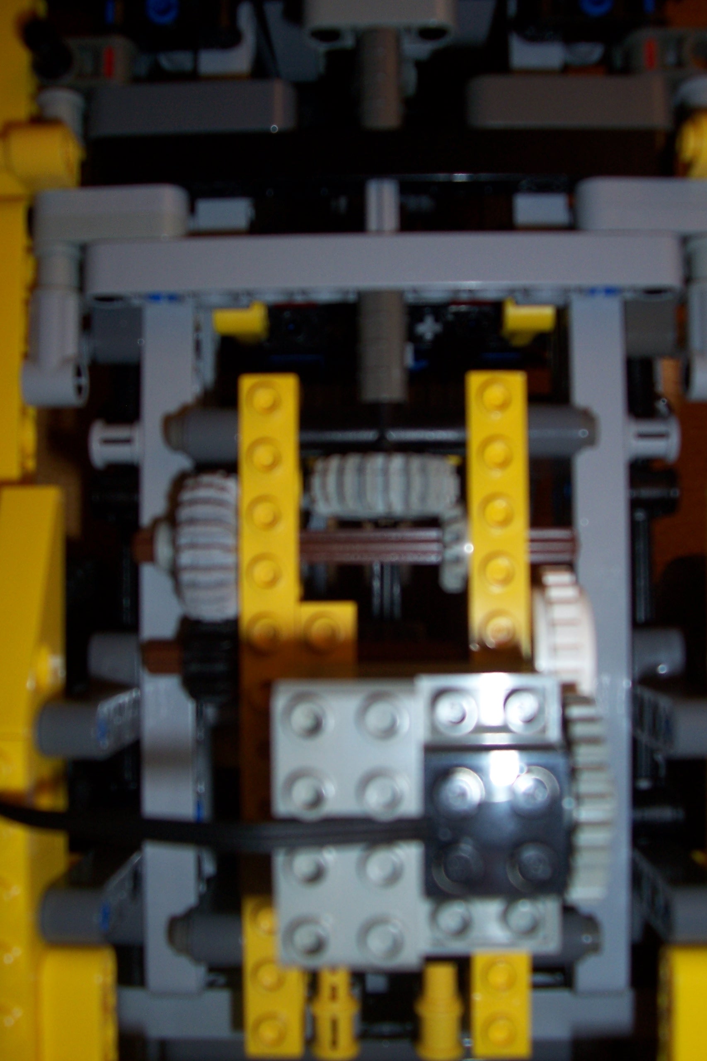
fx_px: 1002
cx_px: 354
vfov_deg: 55.8
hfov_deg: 38.9
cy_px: 530
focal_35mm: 34
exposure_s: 1/60
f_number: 2.7
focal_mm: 5.6
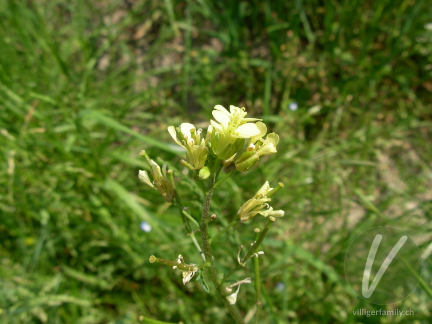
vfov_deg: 37.7
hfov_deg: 49.0
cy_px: 162
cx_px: 216
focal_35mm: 38
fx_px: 474
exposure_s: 1/406
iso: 79
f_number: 4.9
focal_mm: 6.3
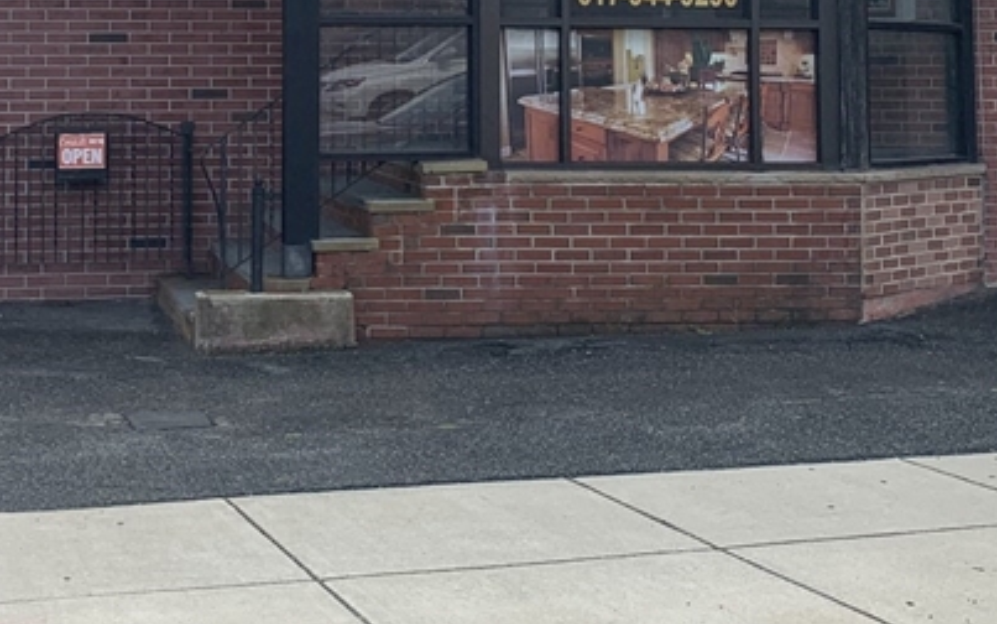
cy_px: -45
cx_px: 262
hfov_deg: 29.0
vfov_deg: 18.0
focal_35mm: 70
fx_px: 1902
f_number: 1.8
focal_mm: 4.25
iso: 25
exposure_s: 1/1163
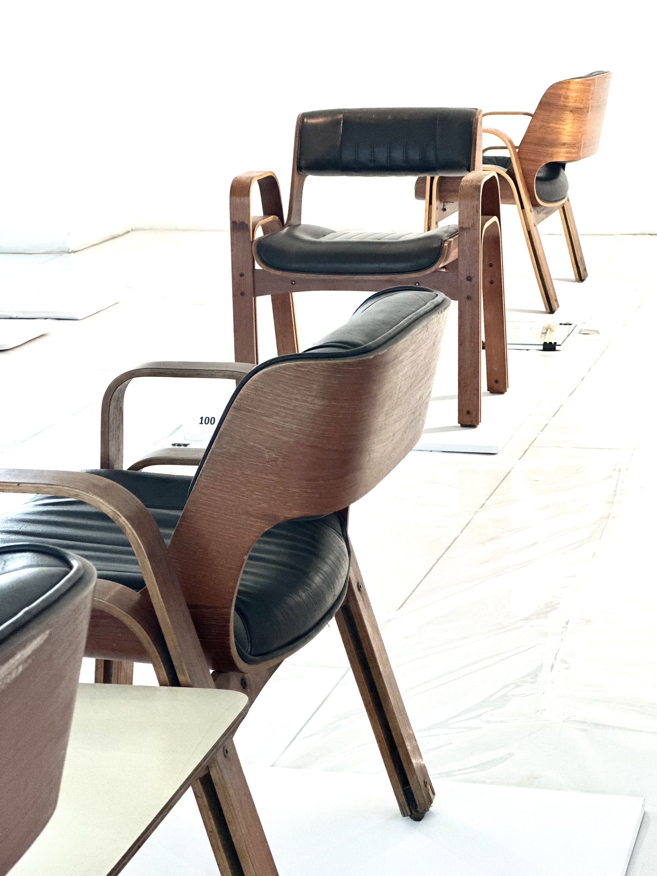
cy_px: 438
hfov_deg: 19.1
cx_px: 328
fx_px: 1949
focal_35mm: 77
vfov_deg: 25.3
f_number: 2.8
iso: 250
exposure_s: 1/33
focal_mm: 9
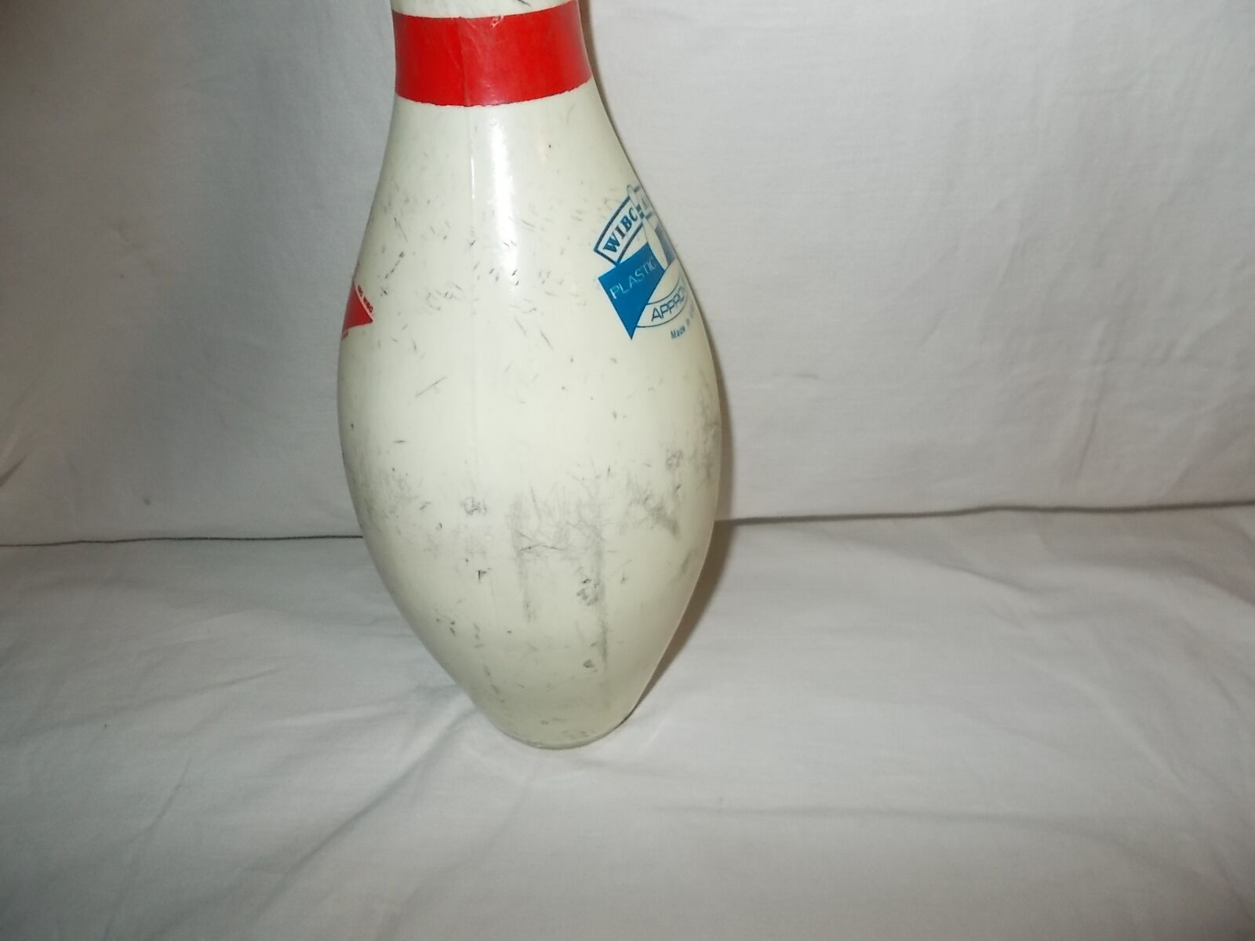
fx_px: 943
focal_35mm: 26
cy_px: 470
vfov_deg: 53.1
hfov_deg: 67.3
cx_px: 628
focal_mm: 4.6
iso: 200
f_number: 3.2
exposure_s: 1/25
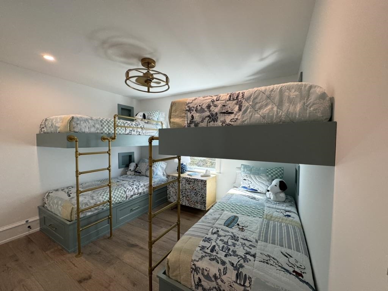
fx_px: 157
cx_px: 194
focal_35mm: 14
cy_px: 146
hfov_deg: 102.1
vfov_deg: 85.7
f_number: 2.2
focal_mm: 2.22
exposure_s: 1/120
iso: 80
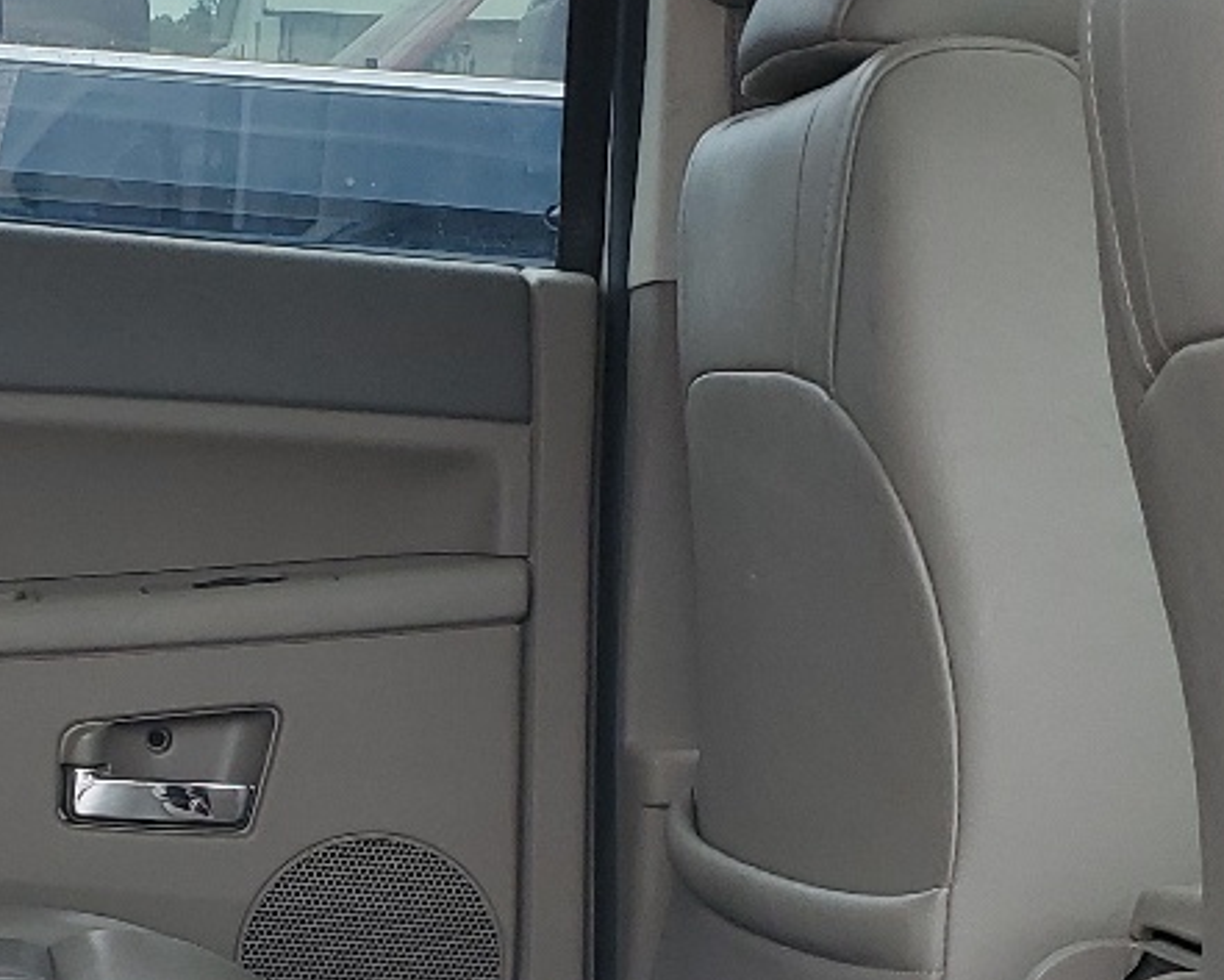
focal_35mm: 92
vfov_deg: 16.6
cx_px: 67
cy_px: 822
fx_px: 3333
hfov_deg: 20.3
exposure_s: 1/333
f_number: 1.5
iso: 50
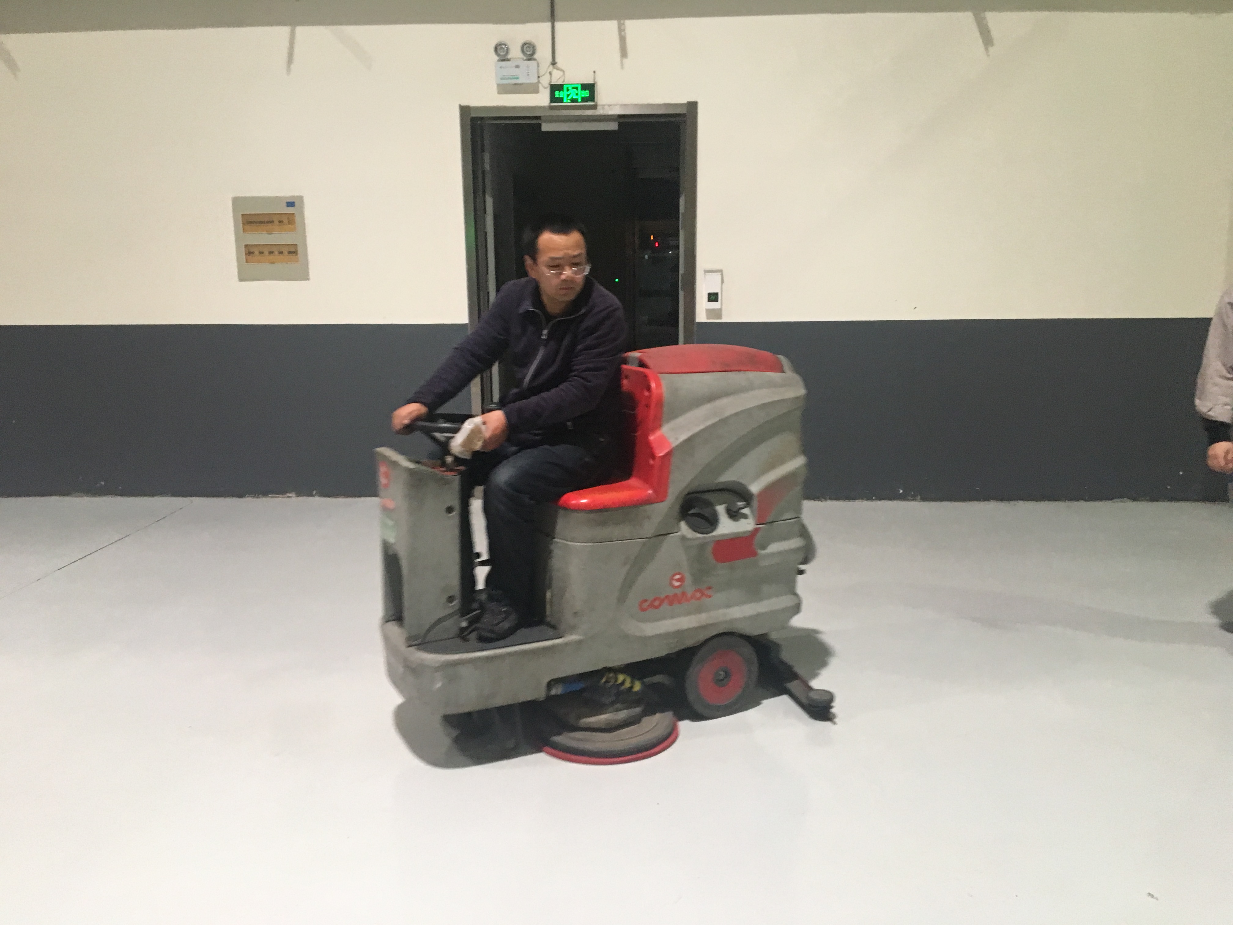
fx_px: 1033
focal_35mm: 29
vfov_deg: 48.2
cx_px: 616
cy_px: 462
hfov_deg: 61.7
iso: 200
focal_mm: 4.15
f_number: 2.2
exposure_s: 1/25
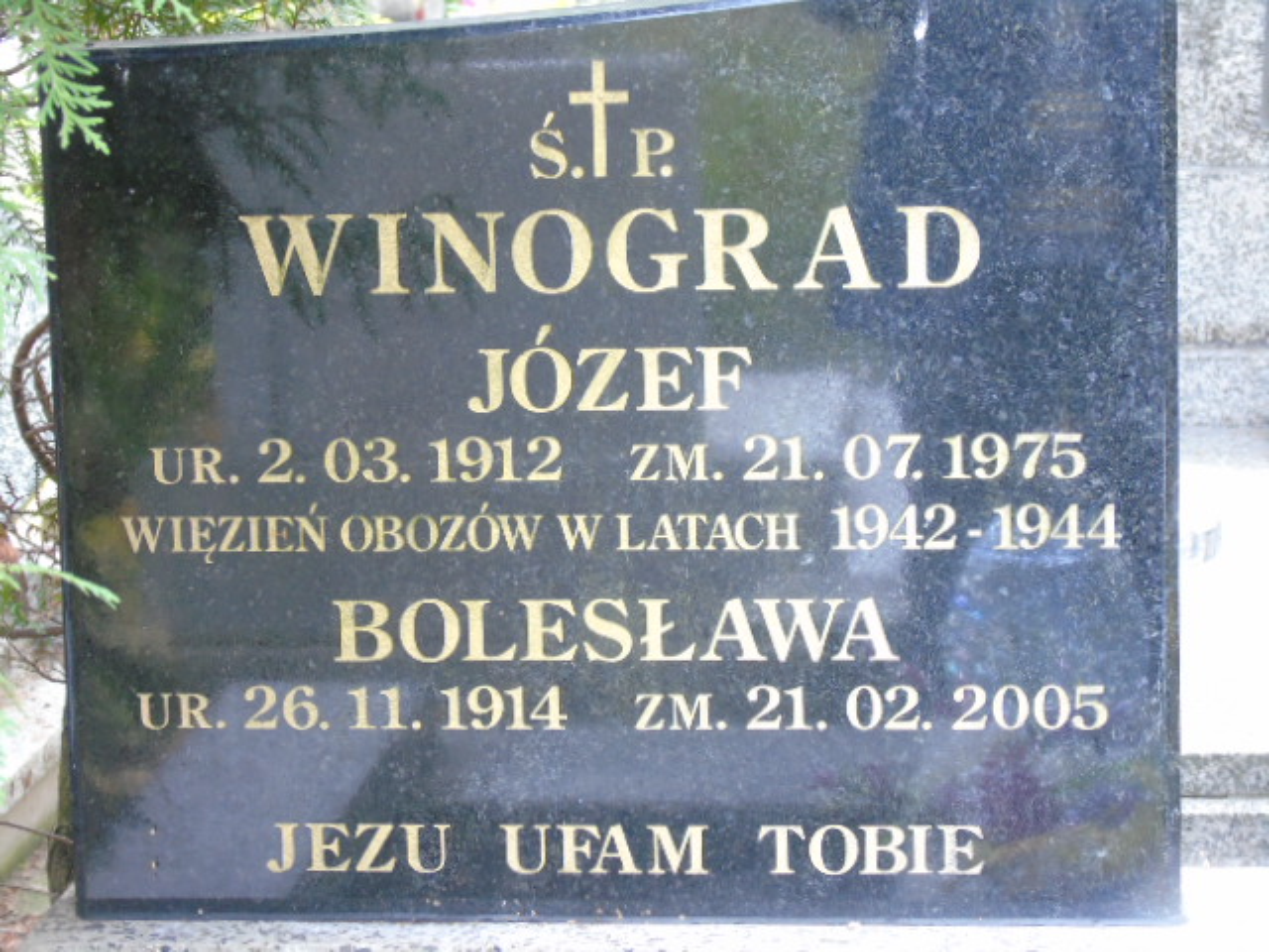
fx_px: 3959
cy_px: 476
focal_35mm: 108
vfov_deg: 13.7
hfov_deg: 18.2
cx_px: 634
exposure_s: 1/25
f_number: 4.4
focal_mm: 19
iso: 400
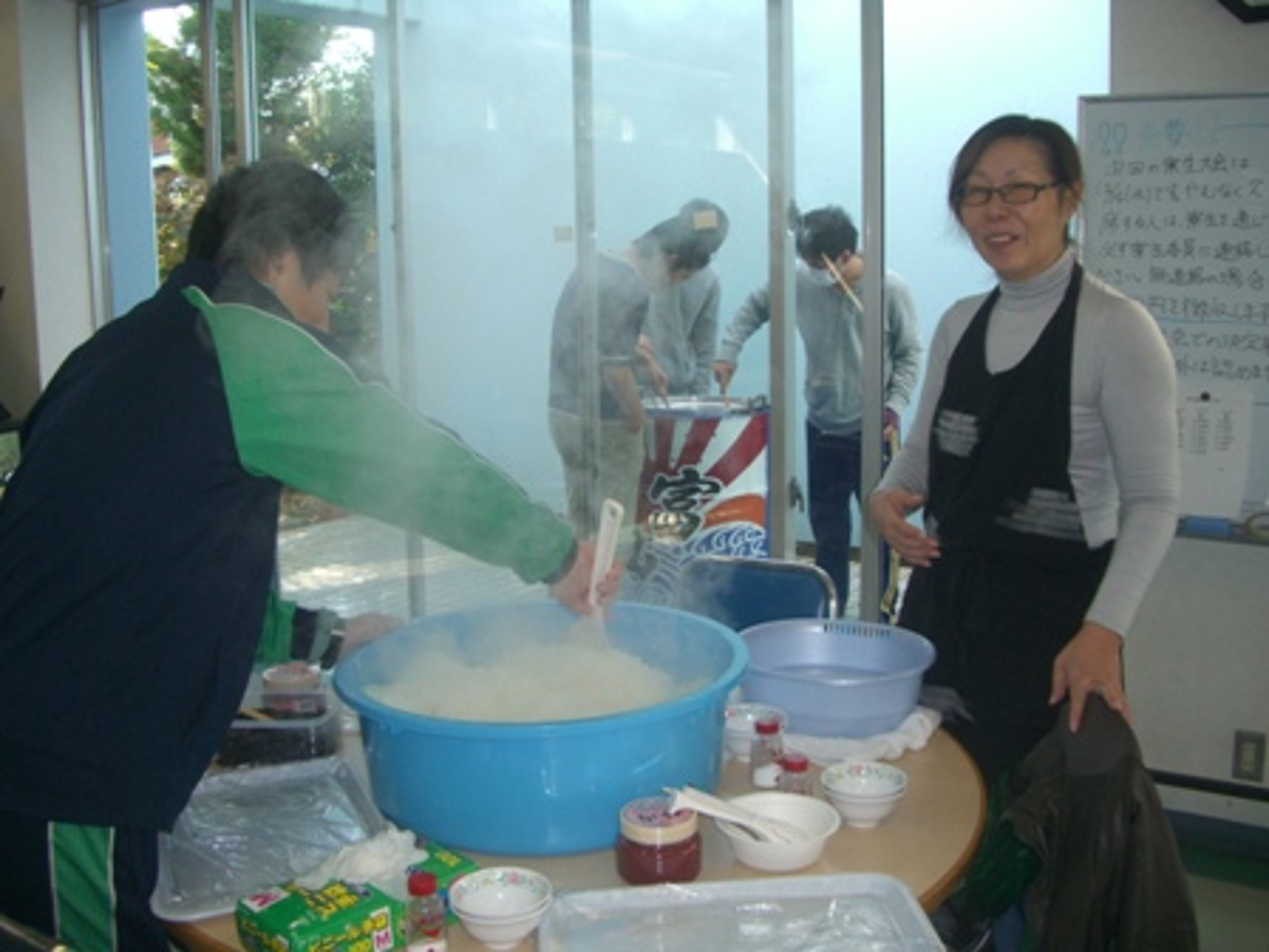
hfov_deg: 49.0
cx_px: 634
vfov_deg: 37.7
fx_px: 1393
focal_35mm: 38
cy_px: 476
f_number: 2.8
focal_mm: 7.9
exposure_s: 1/200
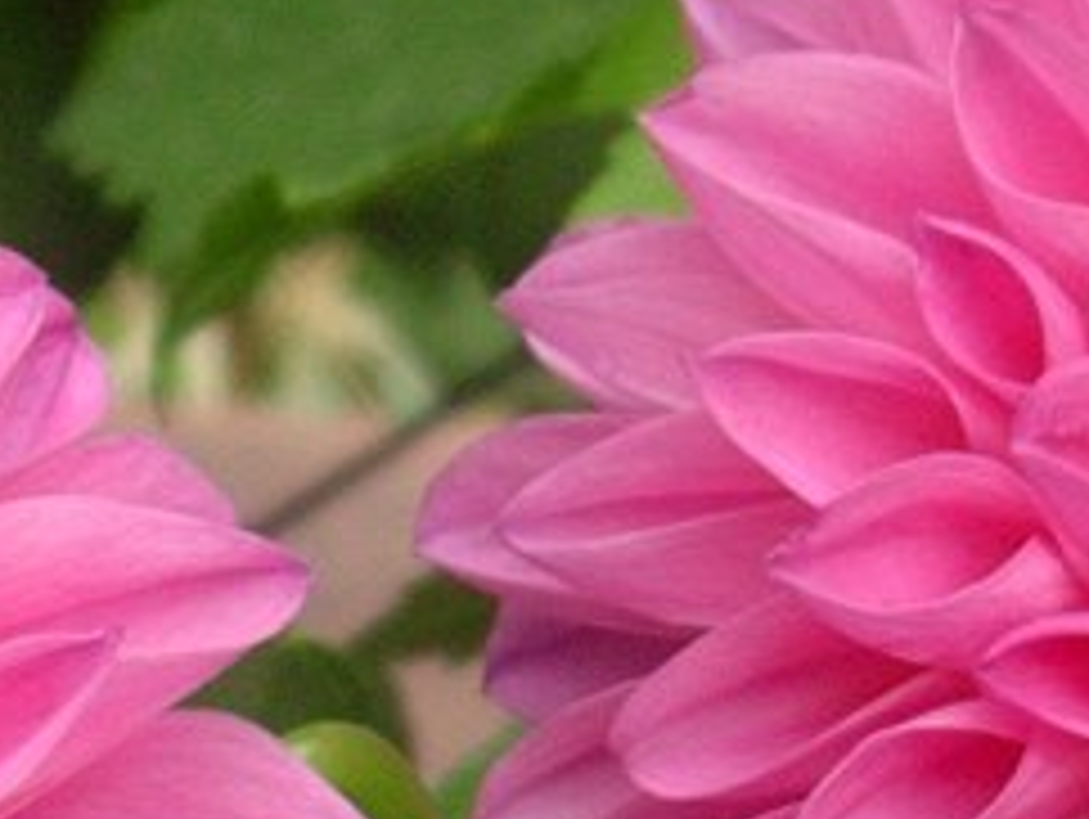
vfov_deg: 8.6
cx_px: 592
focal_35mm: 173
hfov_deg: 11.4
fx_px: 5448
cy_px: 736
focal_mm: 6.2
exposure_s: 1/192
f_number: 2.8
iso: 70
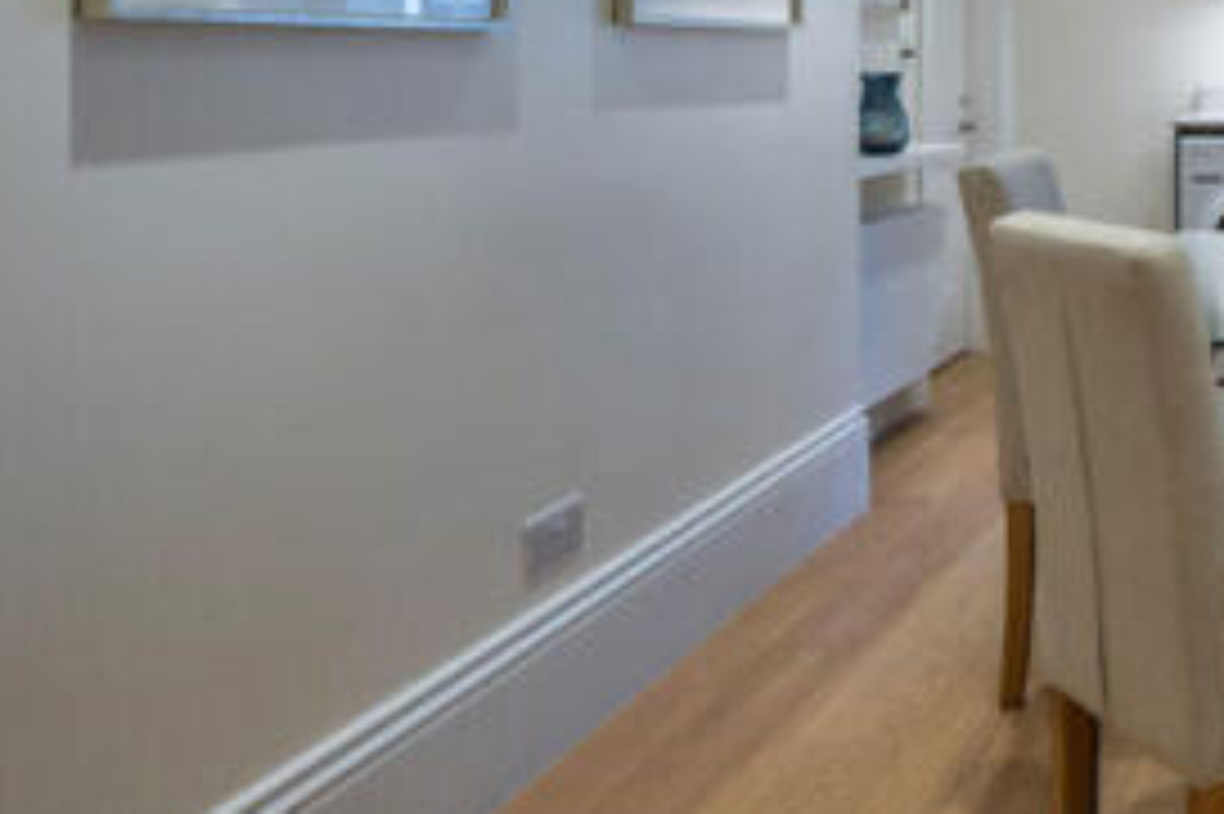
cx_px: 1424
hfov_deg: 37.5
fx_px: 1393
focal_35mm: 41
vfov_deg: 30.9
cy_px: 56
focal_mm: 17
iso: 400
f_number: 8
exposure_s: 1/5
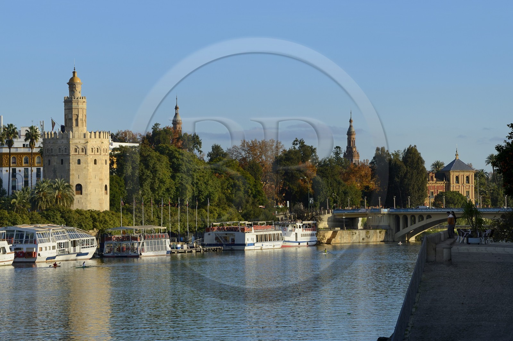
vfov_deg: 9.1
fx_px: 2136
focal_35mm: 150
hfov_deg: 13.7
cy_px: 170
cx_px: 256
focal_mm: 150
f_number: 13
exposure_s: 1/250
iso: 200
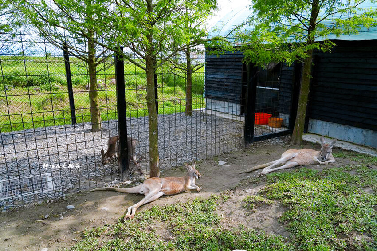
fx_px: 251
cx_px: 188
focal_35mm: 24
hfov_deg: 73.8
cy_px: 126
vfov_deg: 53.1
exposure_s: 1/320
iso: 320
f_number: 8
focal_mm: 24
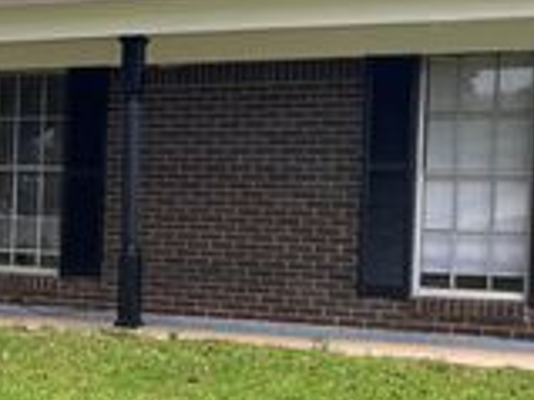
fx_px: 1264
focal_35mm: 82
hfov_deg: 22.8
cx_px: -20
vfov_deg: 17.9
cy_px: 247
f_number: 1.8
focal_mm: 4.25
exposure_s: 1/291
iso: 32
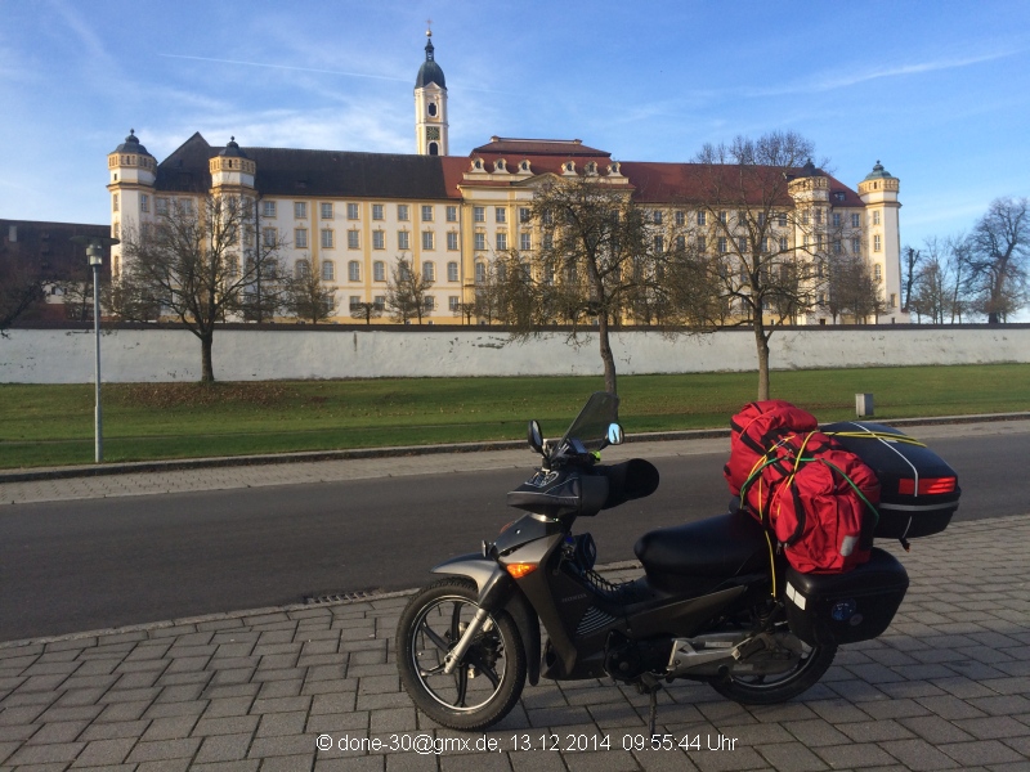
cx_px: 515
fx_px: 863
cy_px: 386
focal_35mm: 29
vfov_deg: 48.2
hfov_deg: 61.7
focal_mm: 4.15
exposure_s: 1/622
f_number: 2.2
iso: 32
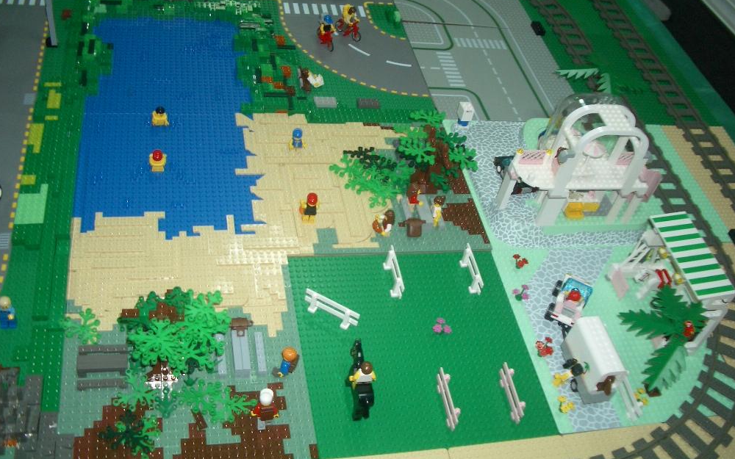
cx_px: 373
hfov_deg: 51.5
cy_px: 214
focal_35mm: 38
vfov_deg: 33.6
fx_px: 761
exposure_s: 1/60
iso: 100
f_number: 2.6
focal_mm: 5.8
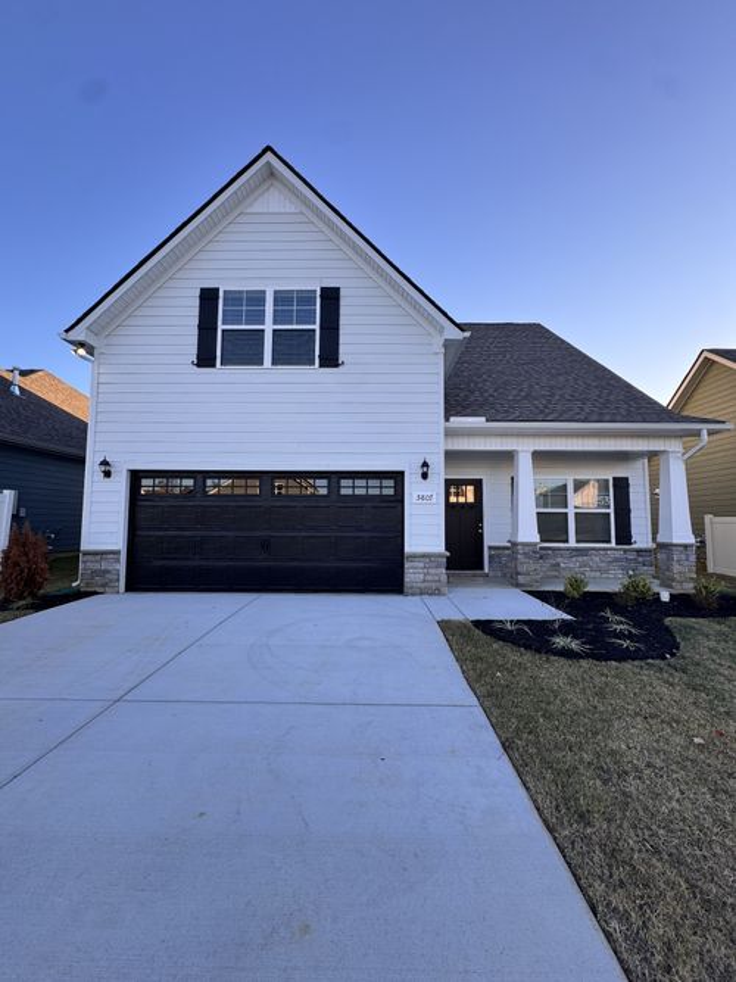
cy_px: 491
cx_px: 368
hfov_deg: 85.7
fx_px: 397
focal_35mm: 14
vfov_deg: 102.1
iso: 40
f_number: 2.2
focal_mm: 2.22
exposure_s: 1/256
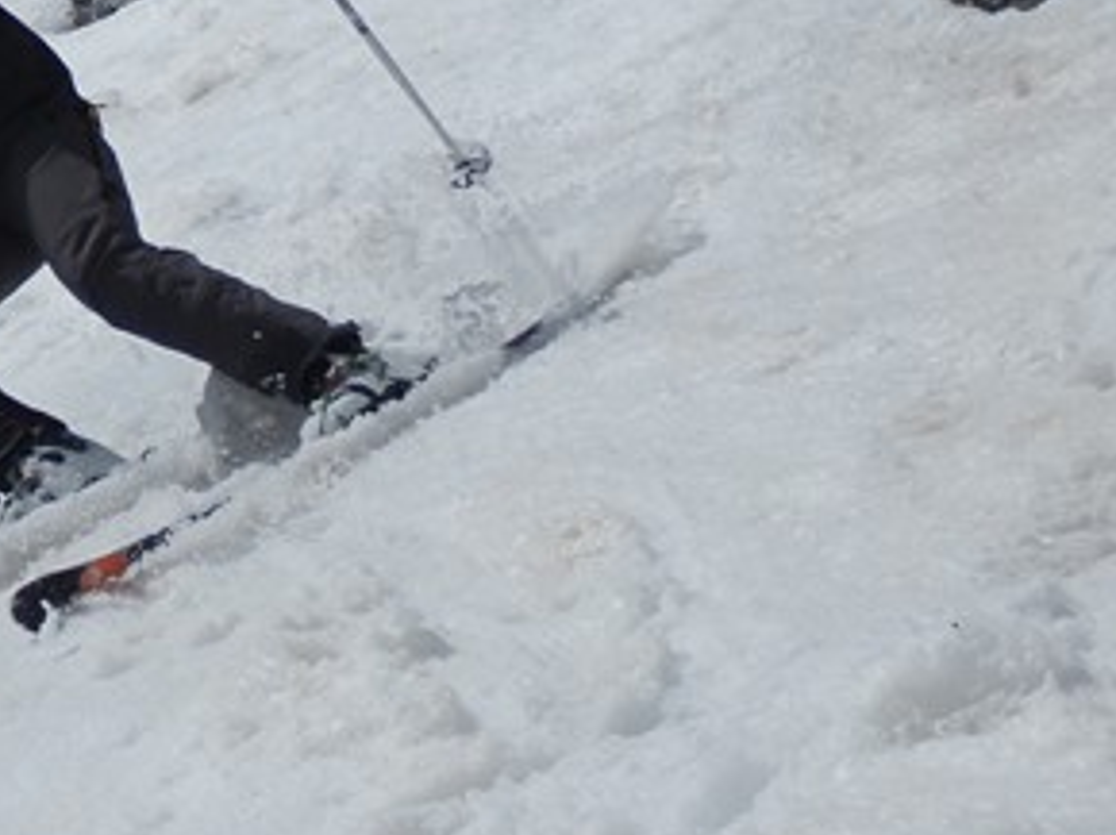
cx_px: -289
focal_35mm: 149
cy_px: 685
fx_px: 4800
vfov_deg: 9.9
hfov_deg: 12.9
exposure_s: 1/400
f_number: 11.6
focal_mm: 9.8
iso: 80
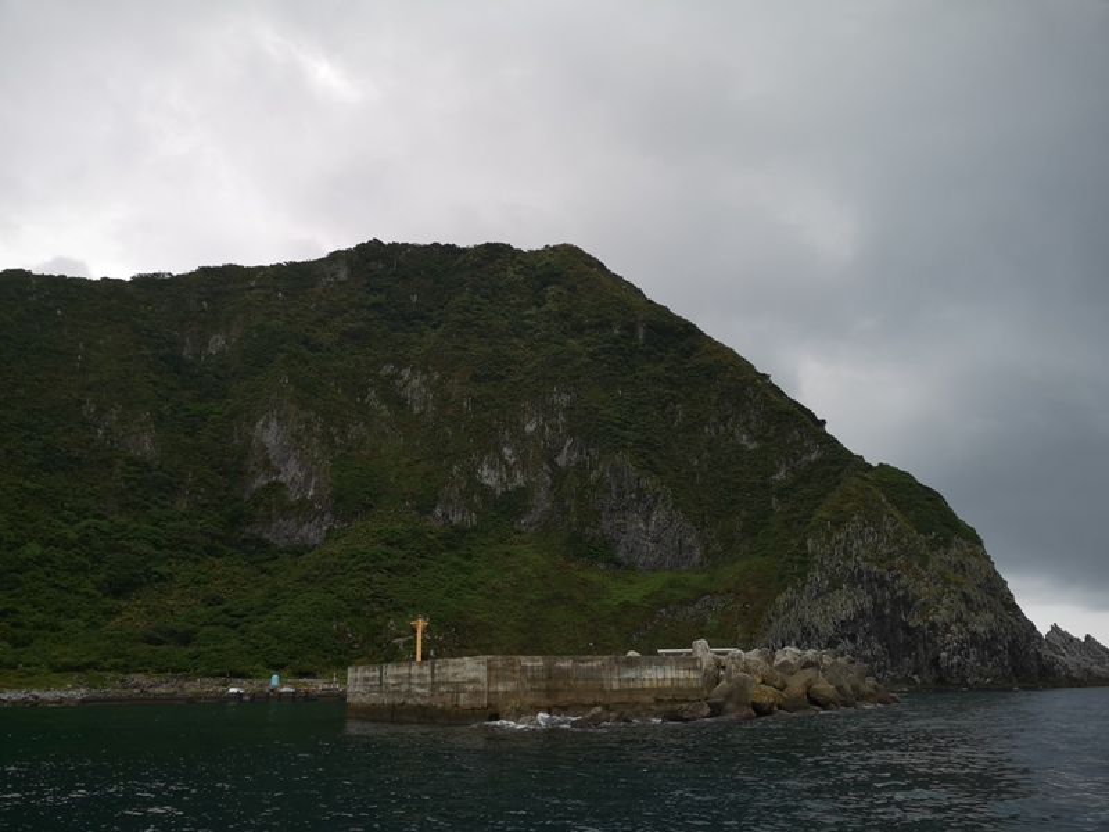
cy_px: 416
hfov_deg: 65.3
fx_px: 865
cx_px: 554
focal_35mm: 27
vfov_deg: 51.4
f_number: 1.8
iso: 50
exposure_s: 1/873
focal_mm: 3.95
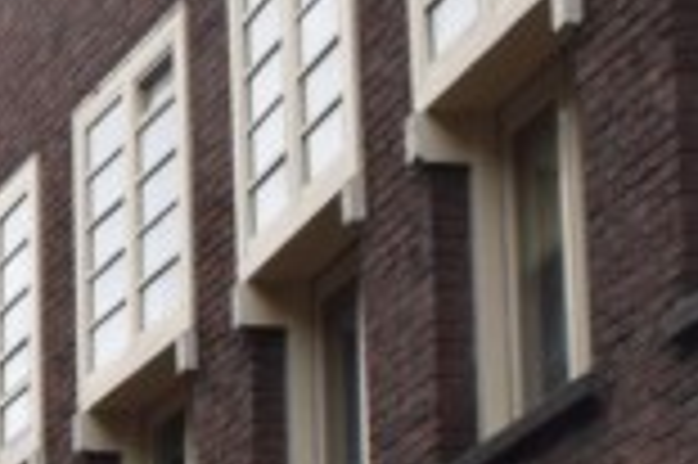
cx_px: -1013
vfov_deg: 7.5
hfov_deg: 10.0
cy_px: 734
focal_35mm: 178
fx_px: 3448
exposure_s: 1/200
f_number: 7.1
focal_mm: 18
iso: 400
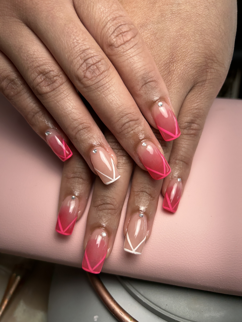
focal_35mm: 26
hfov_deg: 53.1
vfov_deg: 67.3
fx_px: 242
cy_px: 161
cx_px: 121
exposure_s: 1/436
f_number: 1.5
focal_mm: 5.7
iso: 50
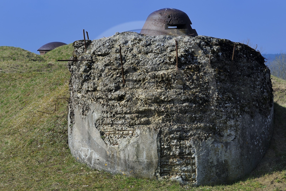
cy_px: 96
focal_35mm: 150
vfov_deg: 9.1
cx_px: 143
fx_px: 1191
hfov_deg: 13.7
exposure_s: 1/160
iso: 200
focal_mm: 150
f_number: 13
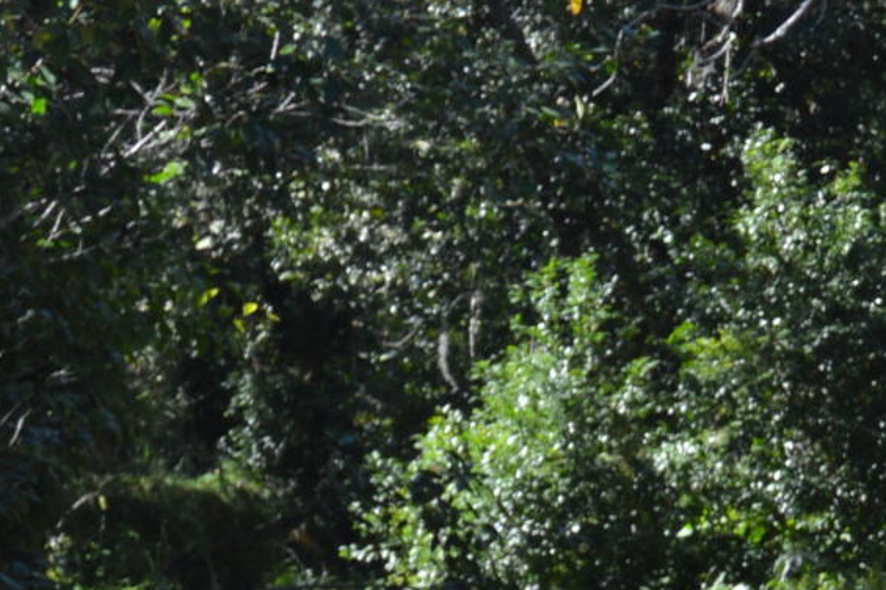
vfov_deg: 4.9
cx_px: 1418
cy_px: 829
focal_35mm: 279
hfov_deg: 7.3
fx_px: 6854
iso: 140
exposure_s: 1/125
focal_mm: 35
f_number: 5.6
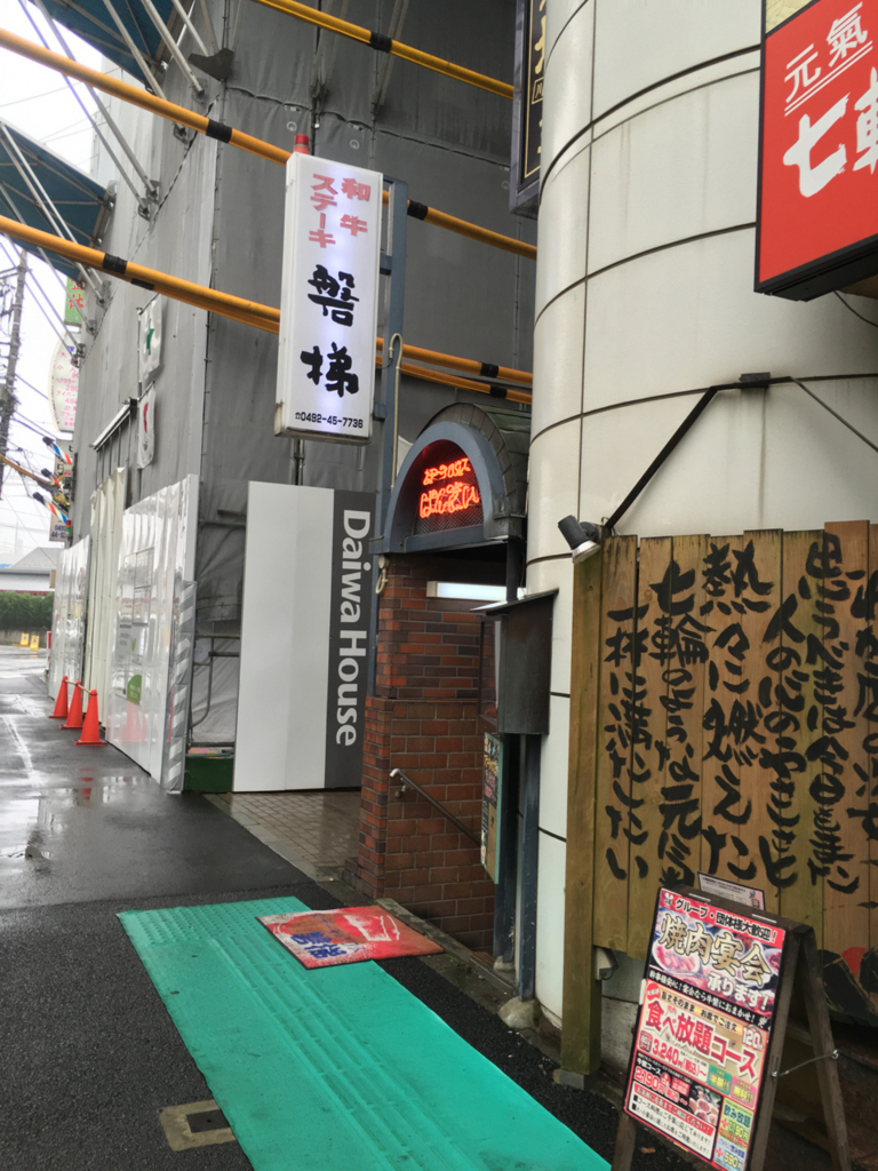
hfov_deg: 48.2
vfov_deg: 61.7
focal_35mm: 29
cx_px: 439
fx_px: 981
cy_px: 586
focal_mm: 4.15
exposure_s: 1/120
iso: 40
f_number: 2.2
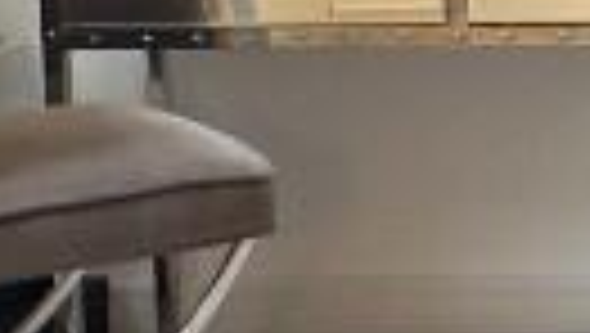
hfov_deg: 16.6
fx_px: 1864
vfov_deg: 10.1
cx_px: 847
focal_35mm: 119
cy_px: -14
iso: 160
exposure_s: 1/100
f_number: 2.2
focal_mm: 2.22
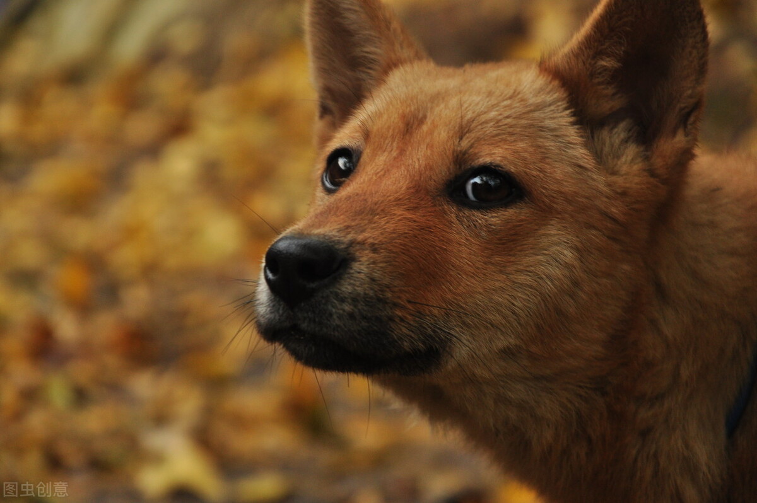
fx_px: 3309
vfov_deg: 8.7
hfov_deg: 13.1
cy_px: 252
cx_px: 378
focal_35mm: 158
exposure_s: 1/250
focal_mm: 105
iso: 500
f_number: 5.6
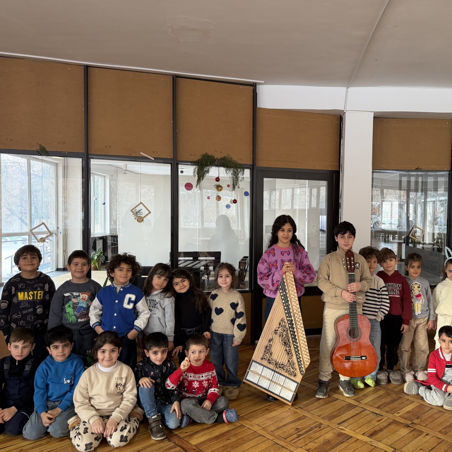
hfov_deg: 54.8
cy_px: 229
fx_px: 428
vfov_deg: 55.6
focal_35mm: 29
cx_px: 292
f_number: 1.78
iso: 200
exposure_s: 1/120
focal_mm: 6.76
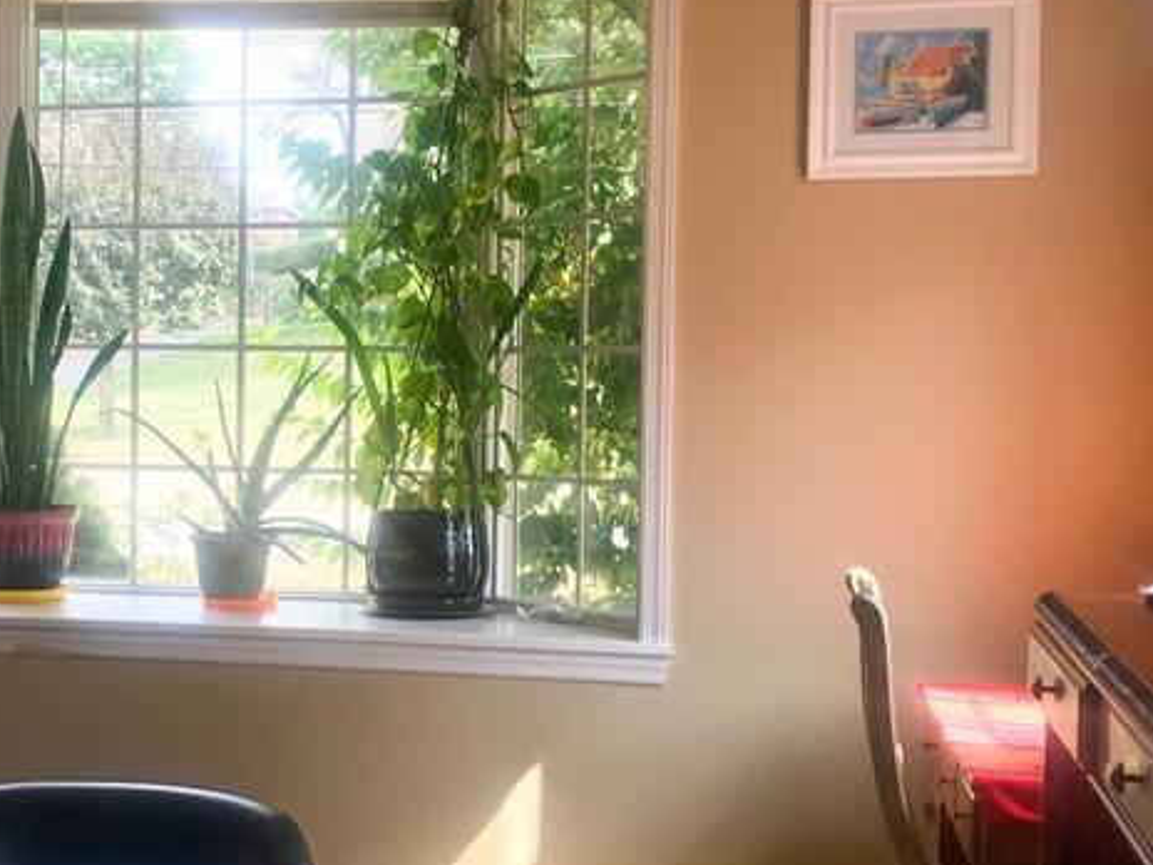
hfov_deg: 29.4
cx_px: 199
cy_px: 445
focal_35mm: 64
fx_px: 2132
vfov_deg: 22.9
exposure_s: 1/120
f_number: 2.2
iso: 40
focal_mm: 4.15
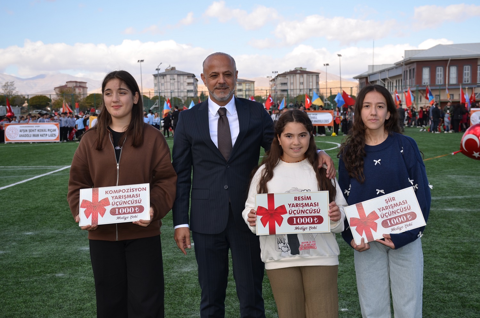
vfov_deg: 26.4
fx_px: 678
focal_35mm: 51
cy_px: 159
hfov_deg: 39.0
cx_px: 240
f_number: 6.3
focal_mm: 34
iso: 100
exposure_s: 1/250
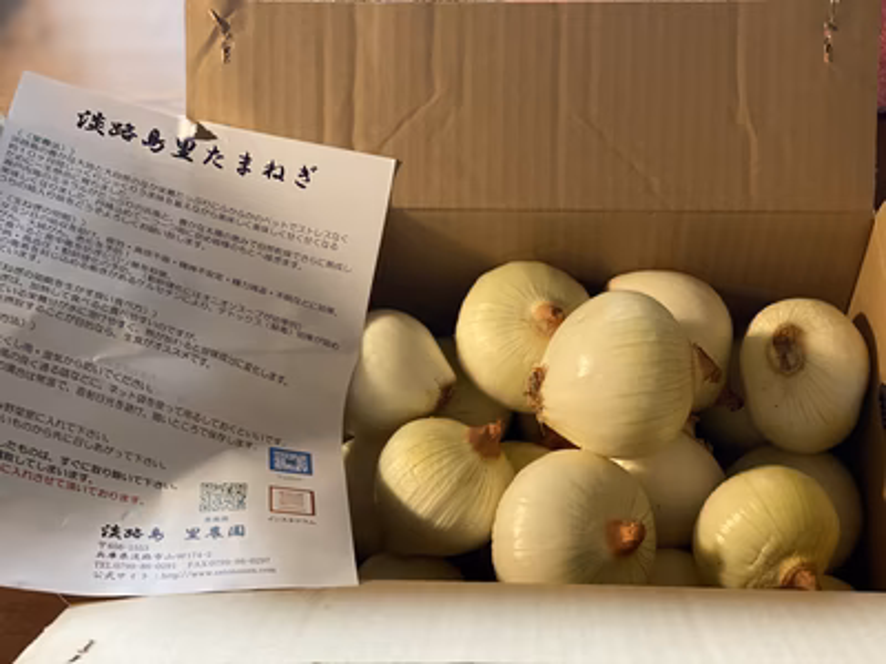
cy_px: 332
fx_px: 1331
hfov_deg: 36.8
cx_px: 443
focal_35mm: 52
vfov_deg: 28.0
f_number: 2
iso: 400
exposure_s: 1/33
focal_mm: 6
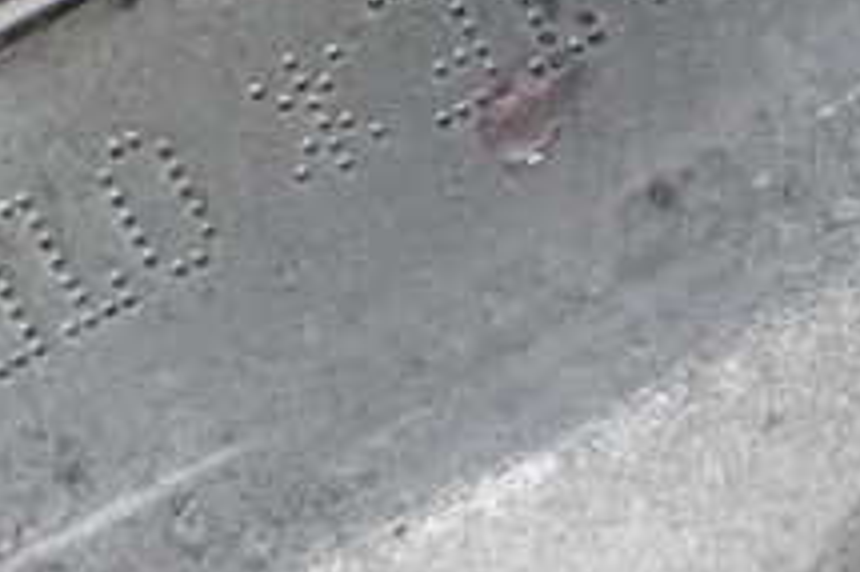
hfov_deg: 23.3
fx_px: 2077
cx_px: 544
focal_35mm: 87
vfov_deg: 15.4
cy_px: -24
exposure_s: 1/30
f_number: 2.3
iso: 1600
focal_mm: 5.4
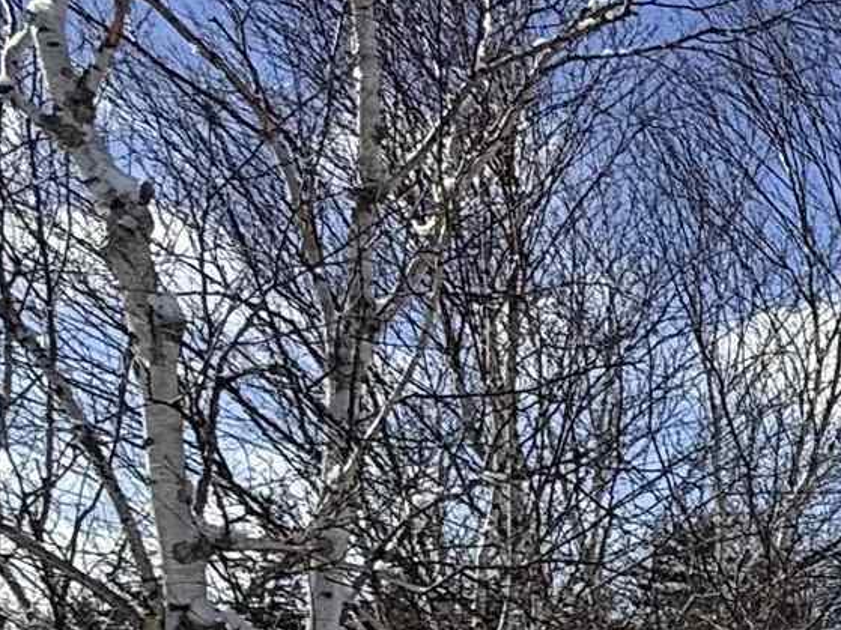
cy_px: 755
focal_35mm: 77
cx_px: 1575
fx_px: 1870
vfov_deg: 18.2
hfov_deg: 18.7
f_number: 2.2
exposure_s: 1/4762
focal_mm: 2.22
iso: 50
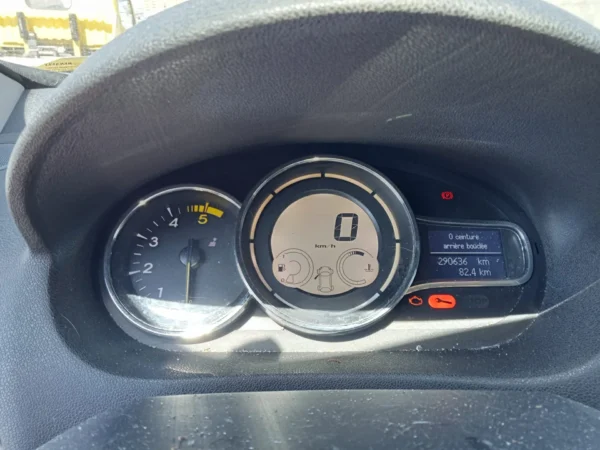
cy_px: 225
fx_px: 485
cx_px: 300
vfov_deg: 49.7
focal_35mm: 28
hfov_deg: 63.4
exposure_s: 1/33.3
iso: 113
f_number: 2.2
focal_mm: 3.46
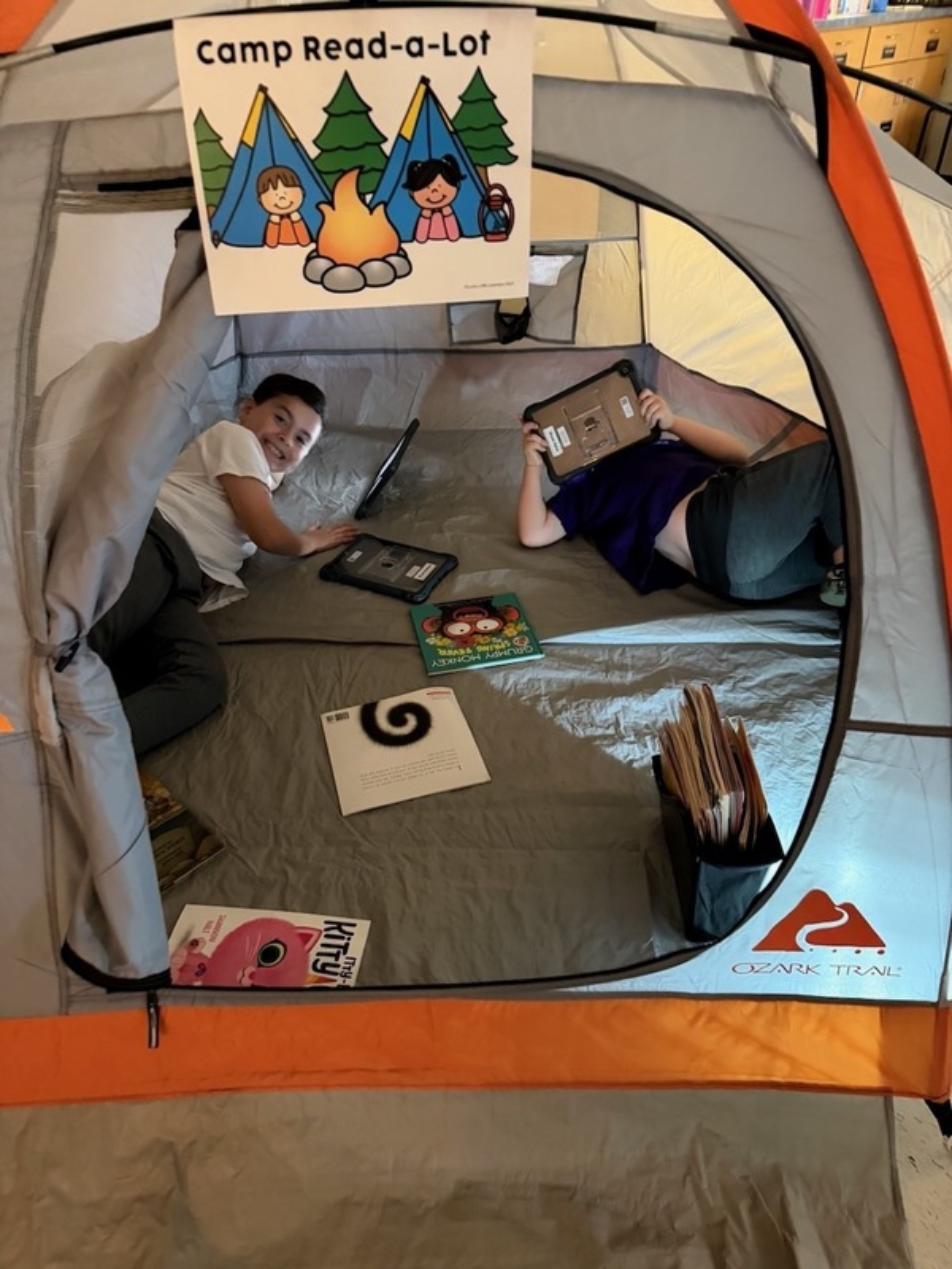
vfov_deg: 71.6
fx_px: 880
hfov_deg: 56.8
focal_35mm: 24
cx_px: 476
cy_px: 634
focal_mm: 6.76
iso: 800
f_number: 1.78
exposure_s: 1/30
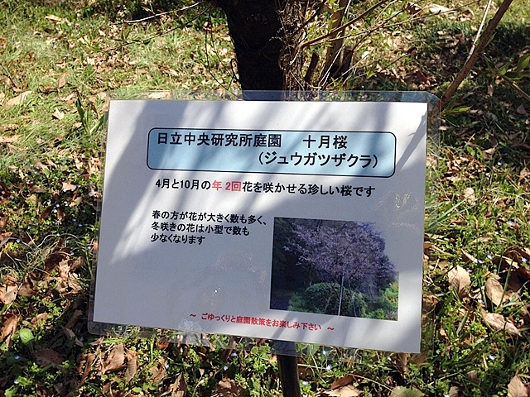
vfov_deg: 40.7
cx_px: 265
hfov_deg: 52.6
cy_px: 198
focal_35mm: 35
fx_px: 536
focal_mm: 4.28
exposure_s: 1/1727
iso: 64
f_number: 2.4
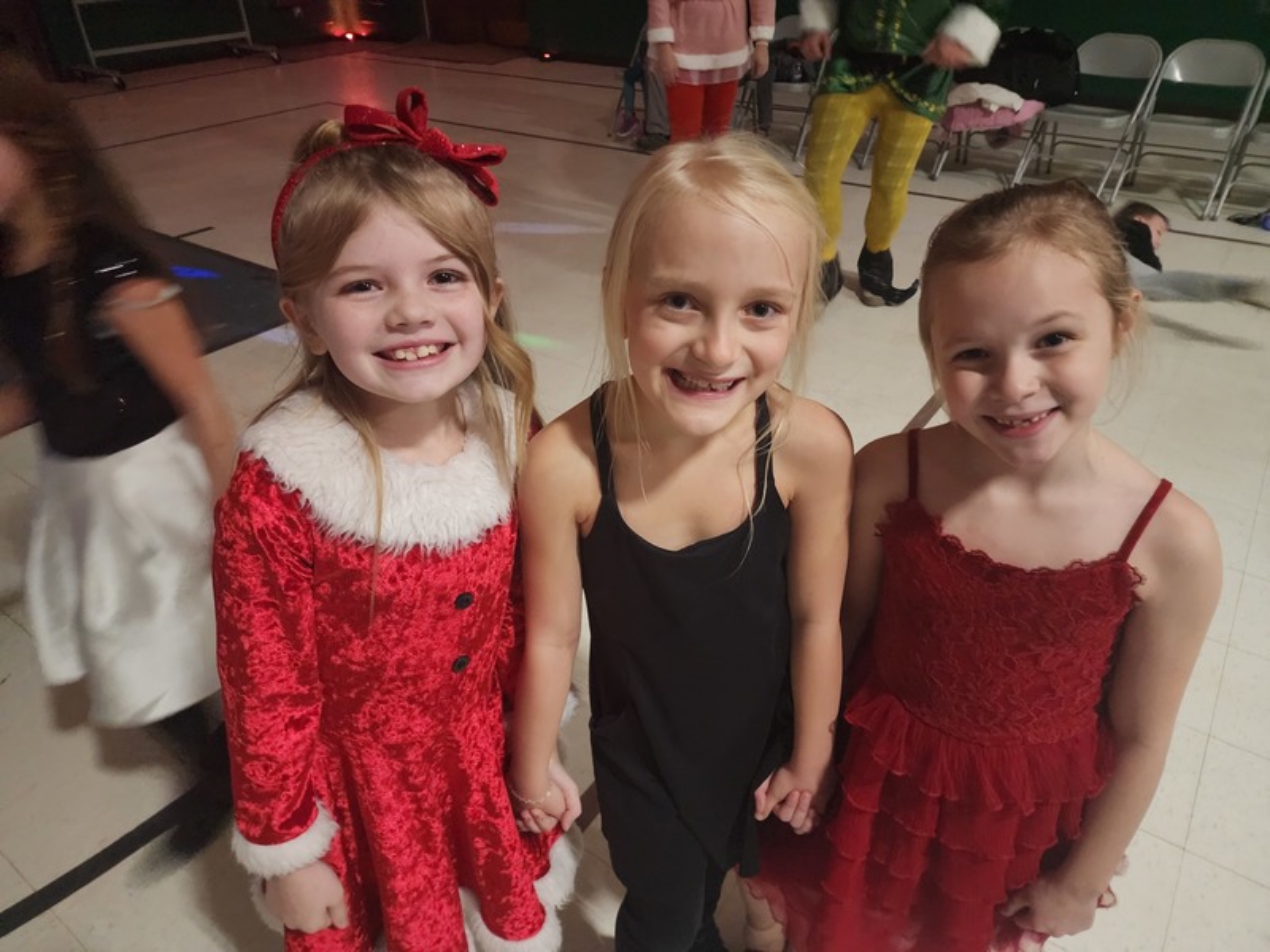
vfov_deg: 58.9
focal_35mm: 23
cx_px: 635
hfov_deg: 73.9
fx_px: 844
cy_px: 476
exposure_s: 1/24
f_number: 1.8
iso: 1000
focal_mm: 6.4
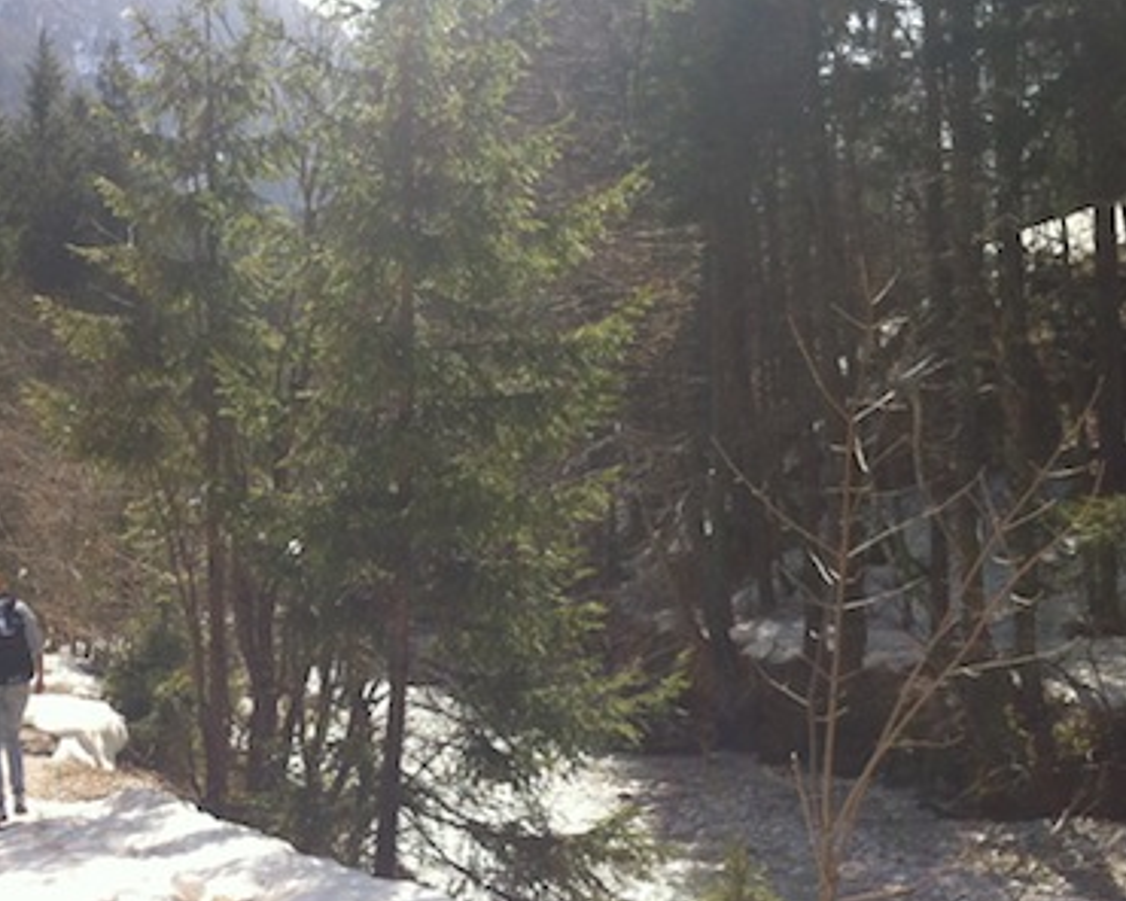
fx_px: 1966
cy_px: 551
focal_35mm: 59
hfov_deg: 31.7
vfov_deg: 25.7
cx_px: 359
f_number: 2.8
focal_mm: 3.85
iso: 80
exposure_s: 1/773
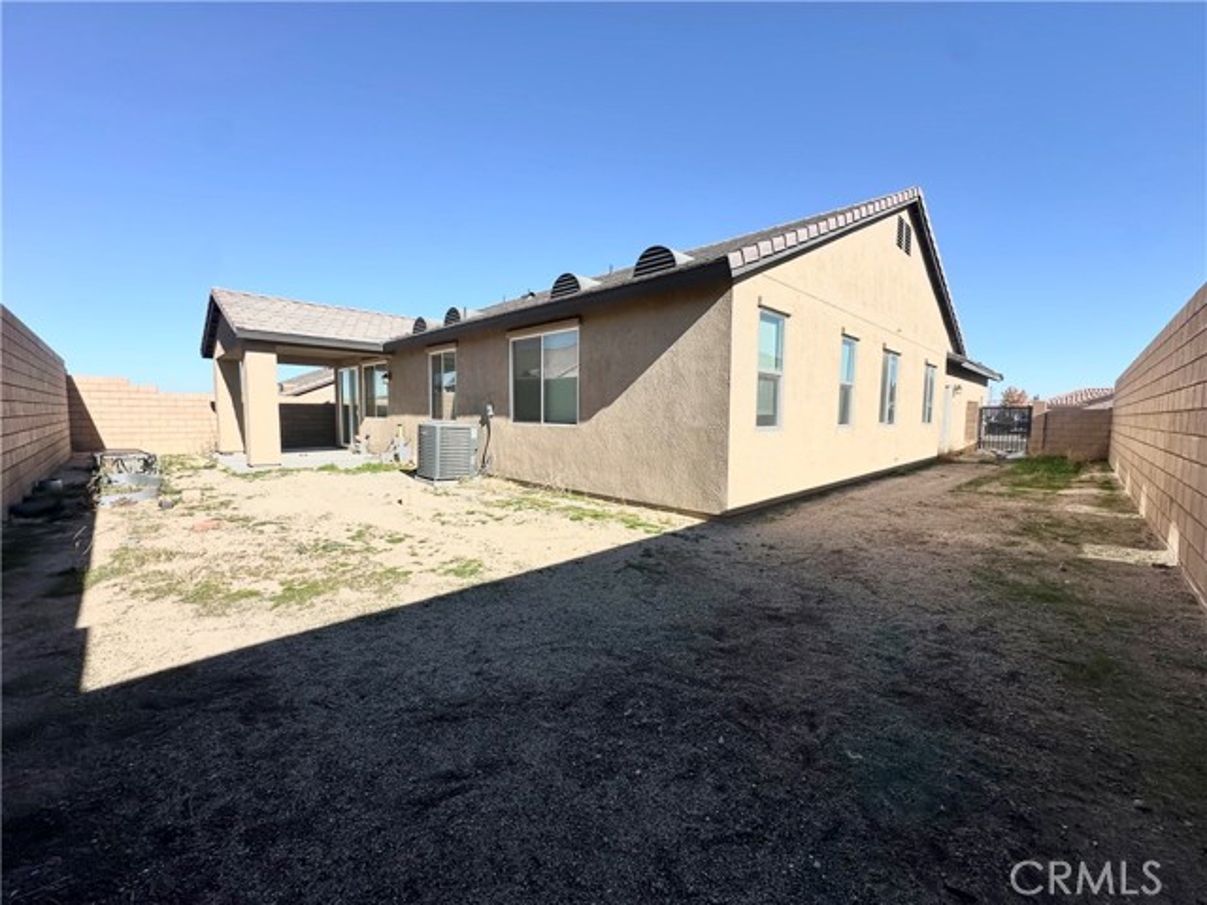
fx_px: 488
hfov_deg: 102.1
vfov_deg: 85.7
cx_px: 604
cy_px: 452
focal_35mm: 14
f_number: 2.2
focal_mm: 2.22
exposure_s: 1/1984
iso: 50
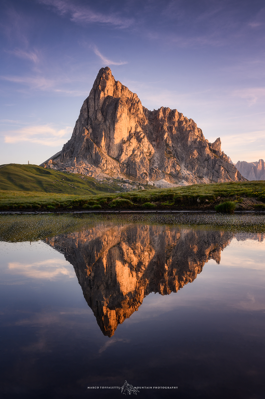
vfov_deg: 67.4
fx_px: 299
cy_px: 200
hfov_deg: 47.9
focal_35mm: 27
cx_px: 132
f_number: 9
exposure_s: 1/25
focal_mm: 27
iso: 100
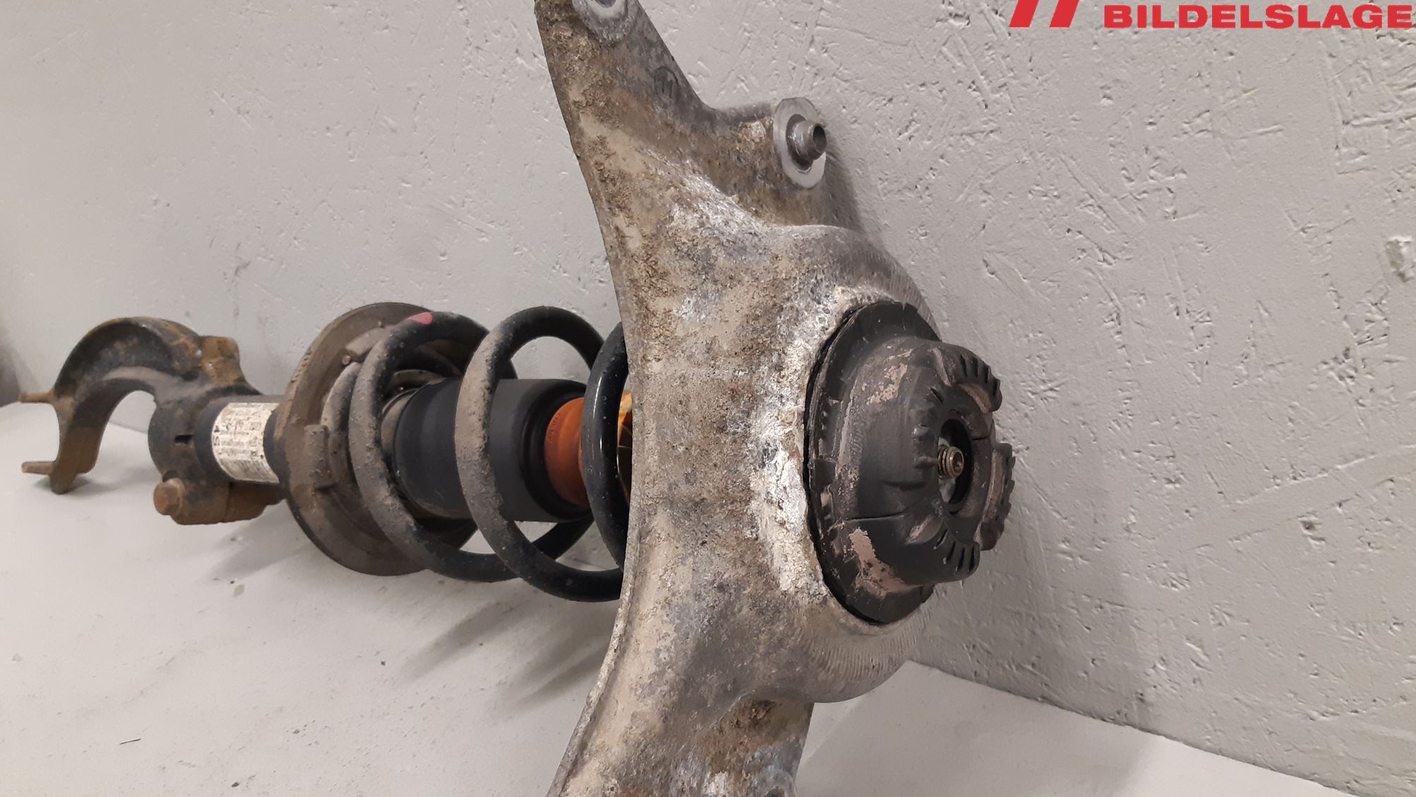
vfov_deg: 40.1
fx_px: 1089
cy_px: 452
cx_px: 719
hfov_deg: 66.1
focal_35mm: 29
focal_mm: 3.93
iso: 200
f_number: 1.7
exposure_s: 1/50
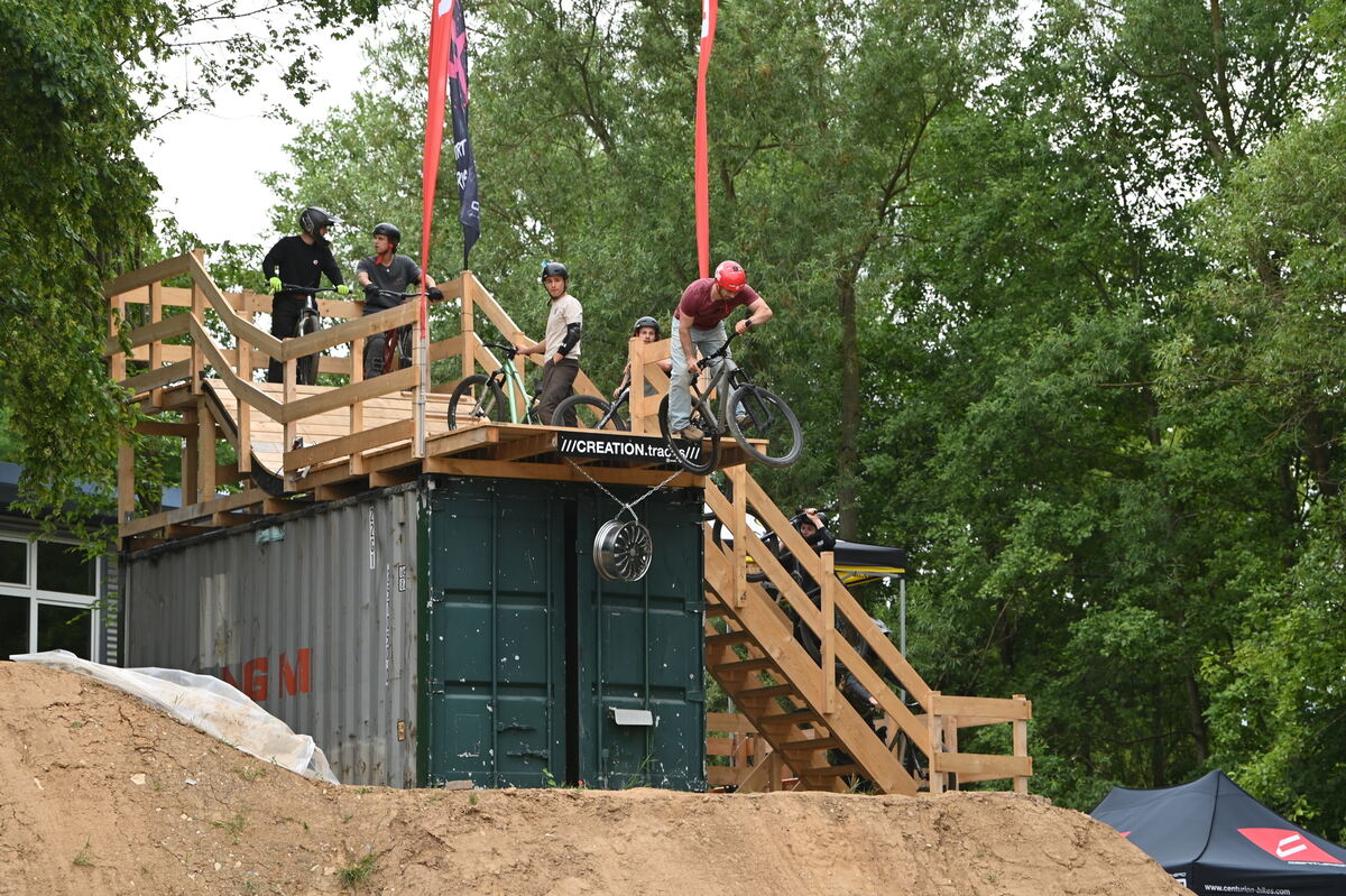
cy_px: 448
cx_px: 673
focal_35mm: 140
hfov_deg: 14.7
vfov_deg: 9.8
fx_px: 5232
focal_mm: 140
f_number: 5
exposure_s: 1/400
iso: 500
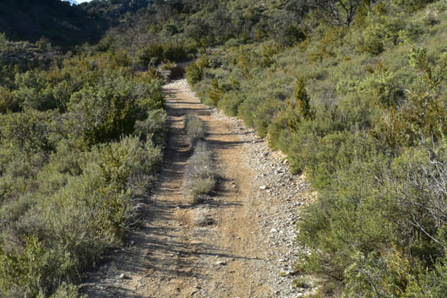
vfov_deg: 26.5
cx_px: 85
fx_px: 633
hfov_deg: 37.4
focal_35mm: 51
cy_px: 141
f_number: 14
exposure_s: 1/200
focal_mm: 18
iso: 400
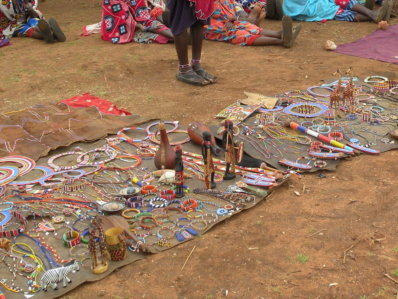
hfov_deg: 34.4
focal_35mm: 55
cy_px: 36
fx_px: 632
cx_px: 282
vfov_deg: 25.8
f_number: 5
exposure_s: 1/173
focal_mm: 4.7
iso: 64
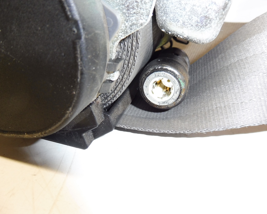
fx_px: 213
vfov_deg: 53.2
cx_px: 134
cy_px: 109
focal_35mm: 27
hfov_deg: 64.1
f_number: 3.5
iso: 200
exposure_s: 1/60
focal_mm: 4.4
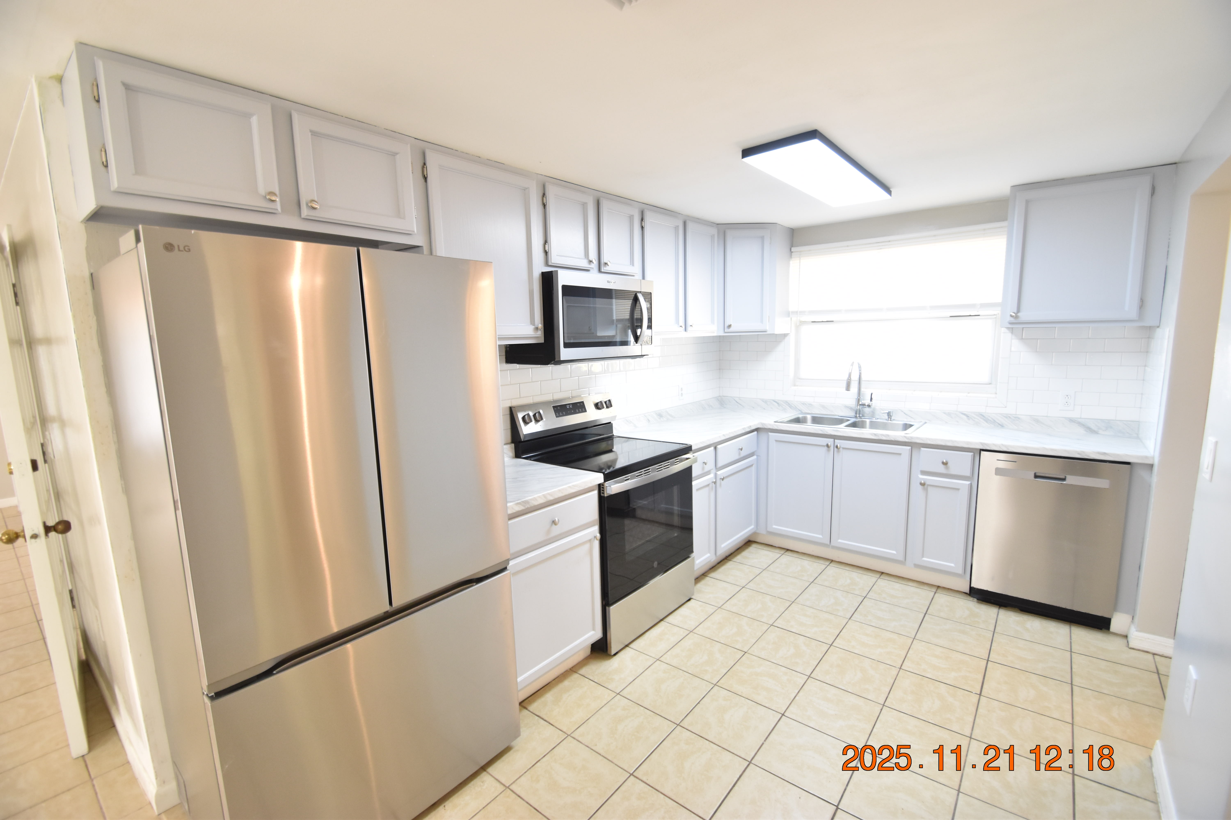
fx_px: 513
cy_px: 410
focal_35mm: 15
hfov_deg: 100.4
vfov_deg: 77.3
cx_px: 616
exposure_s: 1/60
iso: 800
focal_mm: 10
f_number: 3.5
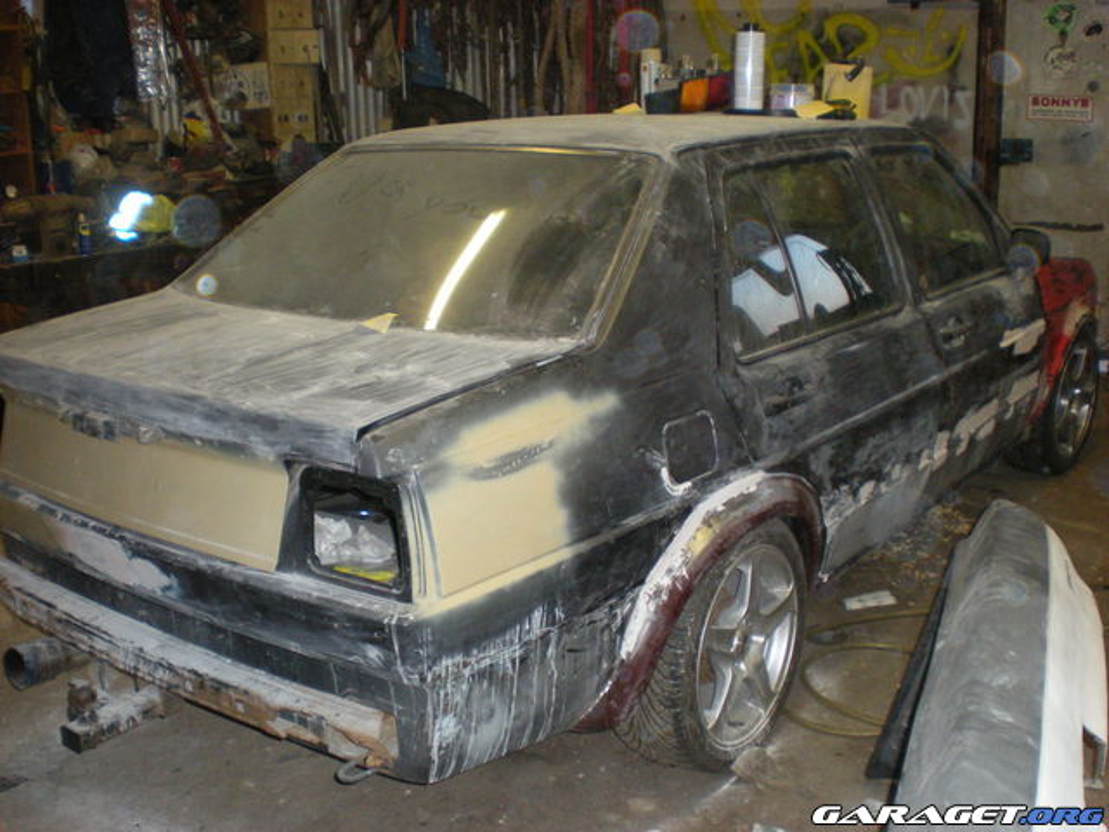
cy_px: 416
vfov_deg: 37.7
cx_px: 554
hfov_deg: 49.0
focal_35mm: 38
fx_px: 1217
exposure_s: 1/60
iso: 330
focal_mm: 6.3
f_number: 3.1
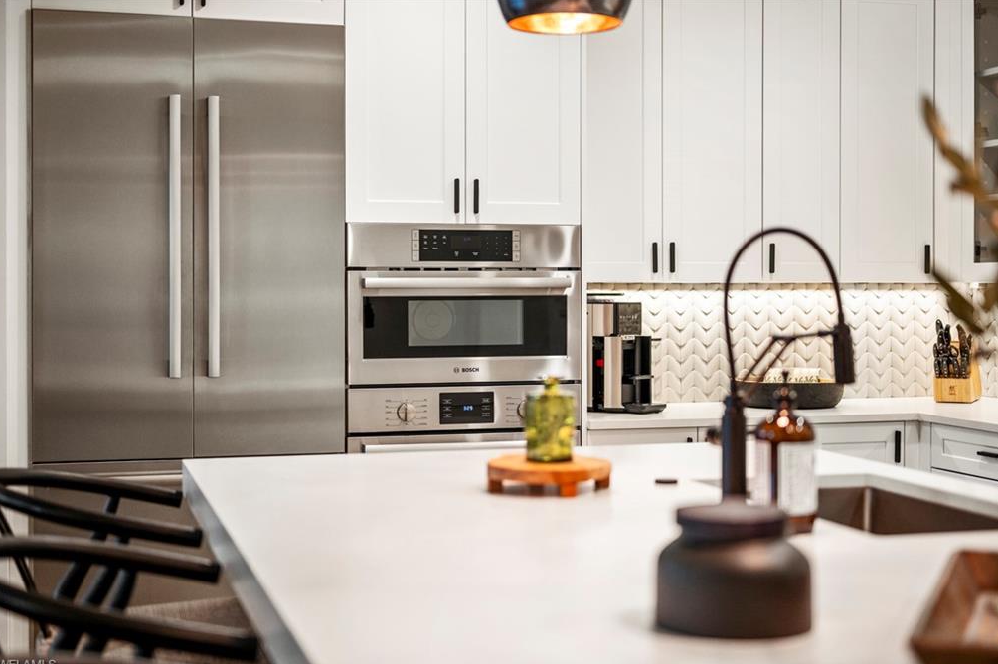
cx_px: 496
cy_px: 335
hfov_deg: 38.9
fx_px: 1413
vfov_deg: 26.4
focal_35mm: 51
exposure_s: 1/160
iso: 500
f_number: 1.8
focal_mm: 50
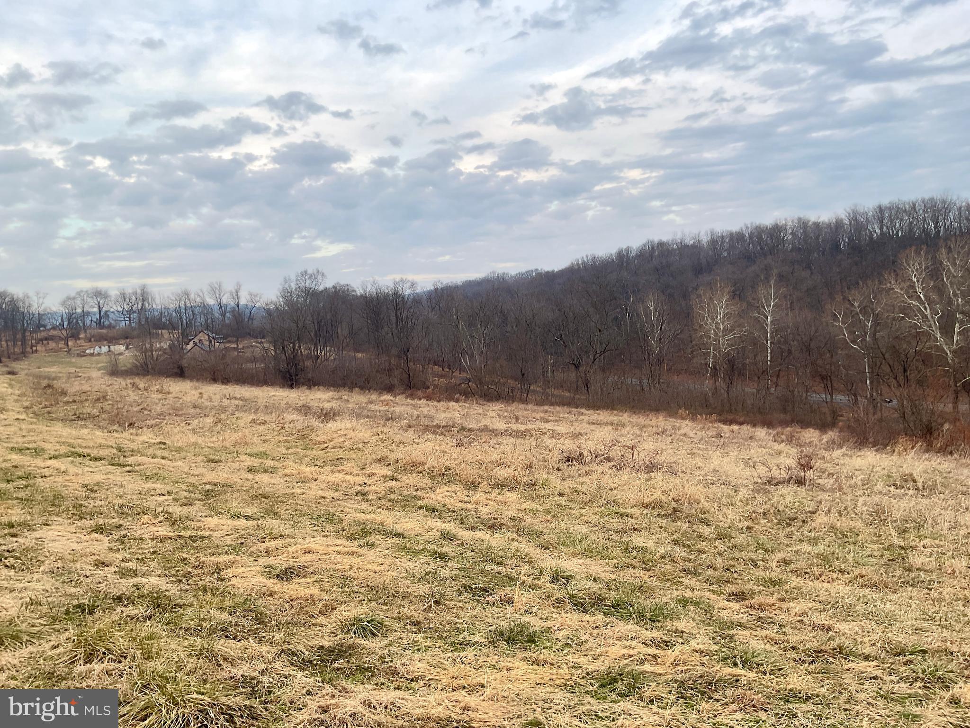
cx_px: 485
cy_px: 364
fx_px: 813
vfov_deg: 48.2
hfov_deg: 61.7
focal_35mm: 29
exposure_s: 1/142
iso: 16
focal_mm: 3
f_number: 1.8
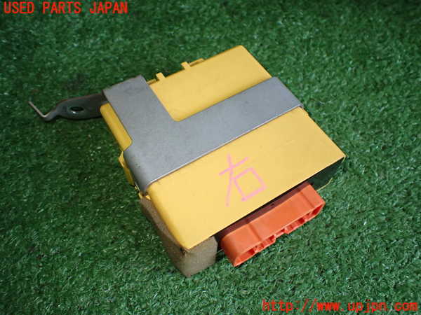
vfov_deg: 46.8
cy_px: 158
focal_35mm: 30
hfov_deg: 60.0
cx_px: 210
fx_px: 365
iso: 320
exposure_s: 1/125
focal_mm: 5.4
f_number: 2.3
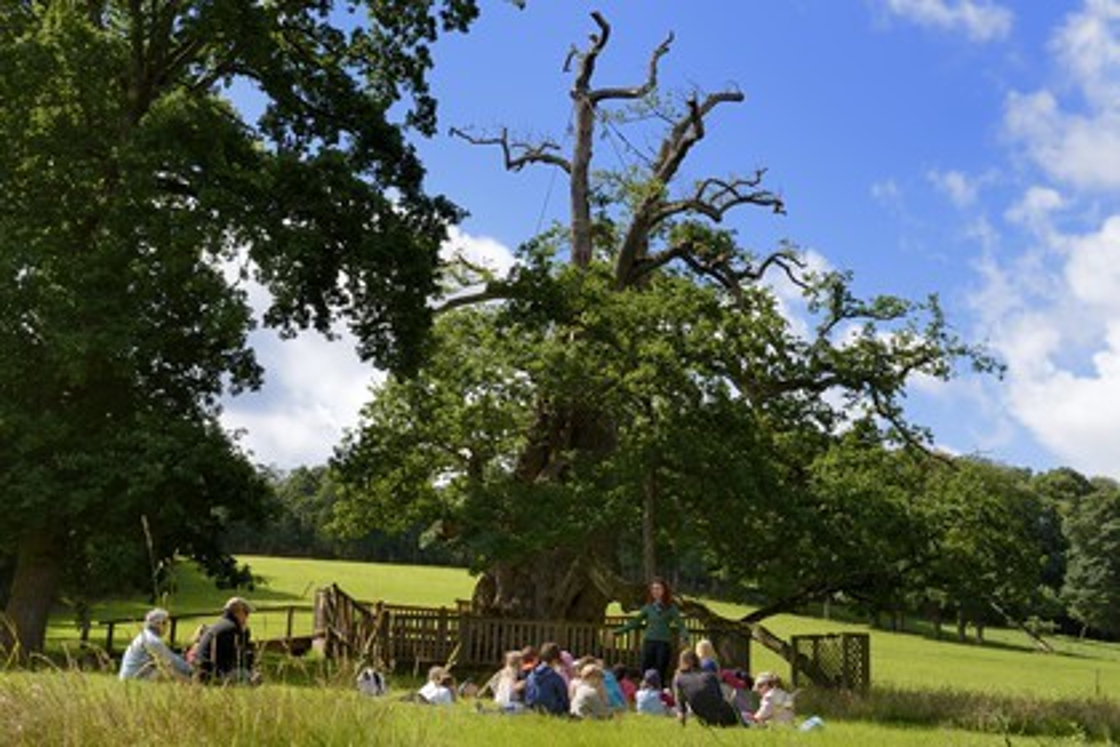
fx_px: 1555
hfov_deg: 39.6
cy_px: 374
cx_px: 560
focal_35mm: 50
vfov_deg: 27.0
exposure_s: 1/125
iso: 200
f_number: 13
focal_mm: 50
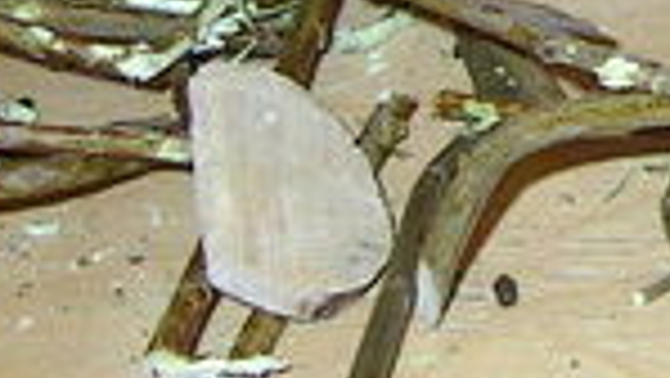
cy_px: -198
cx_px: 868
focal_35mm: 169
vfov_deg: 7.1
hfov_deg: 12.3
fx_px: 3004
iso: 100
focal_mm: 5.6
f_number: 2.8
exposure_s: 1/30
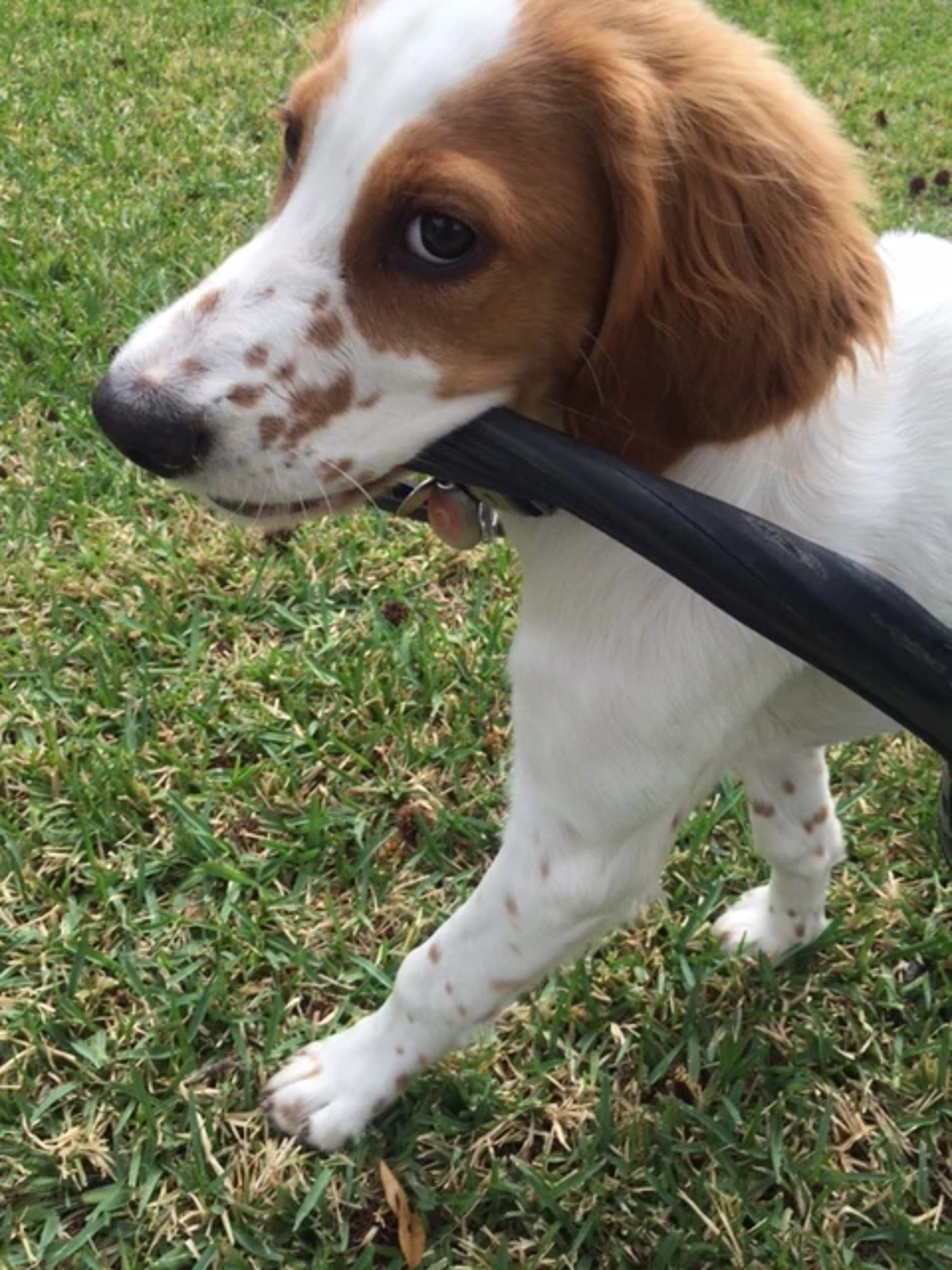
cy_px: 635
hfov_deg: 48.2
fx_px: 1063
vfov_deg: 61.7
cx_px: 476
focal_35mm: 29
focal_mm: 4.15
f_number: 2.2
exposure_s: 1/732
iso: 32
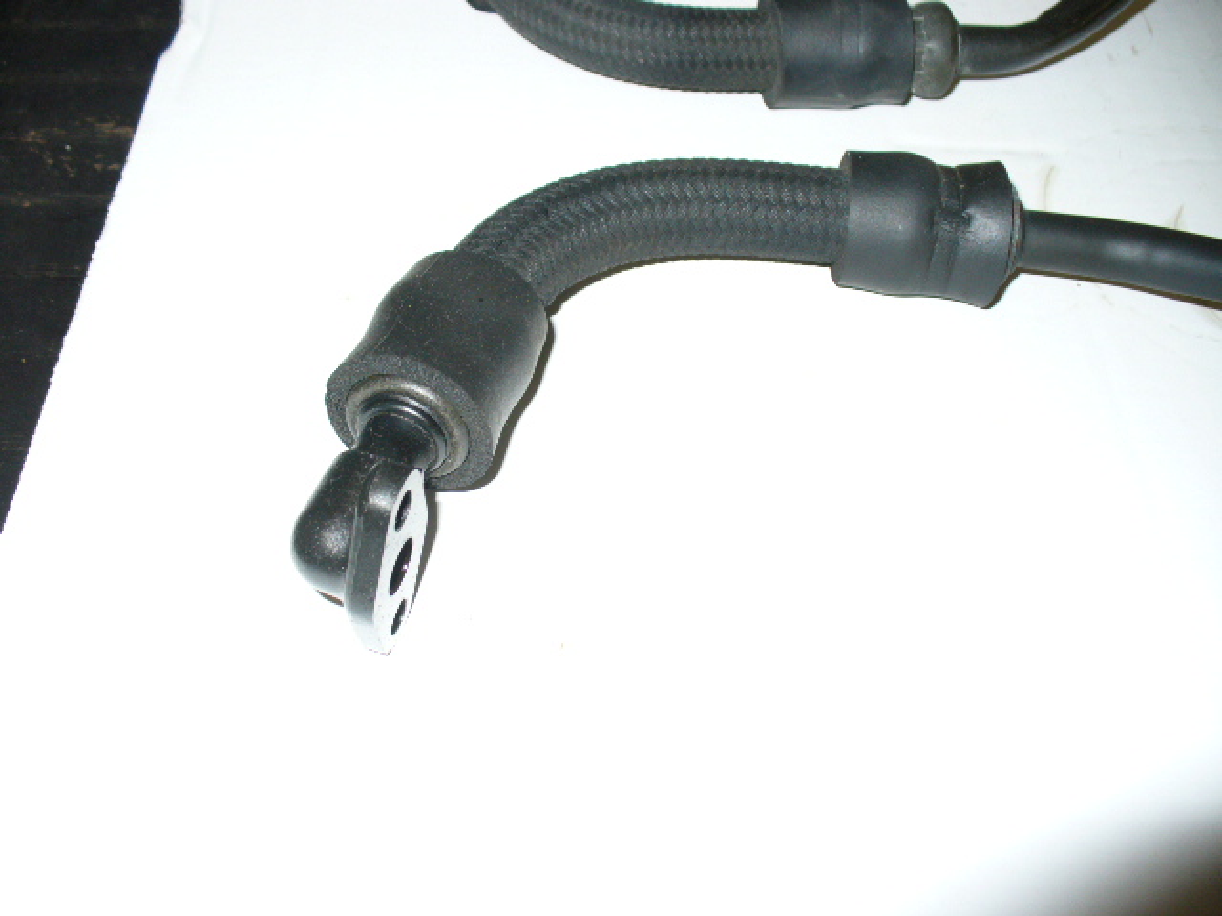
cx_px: 611
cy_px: 458
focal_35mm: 37
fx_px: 1306
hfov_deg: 50.1
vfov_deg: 38.7
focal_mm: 6.1
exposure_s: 1/30
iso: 100
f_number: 2.8
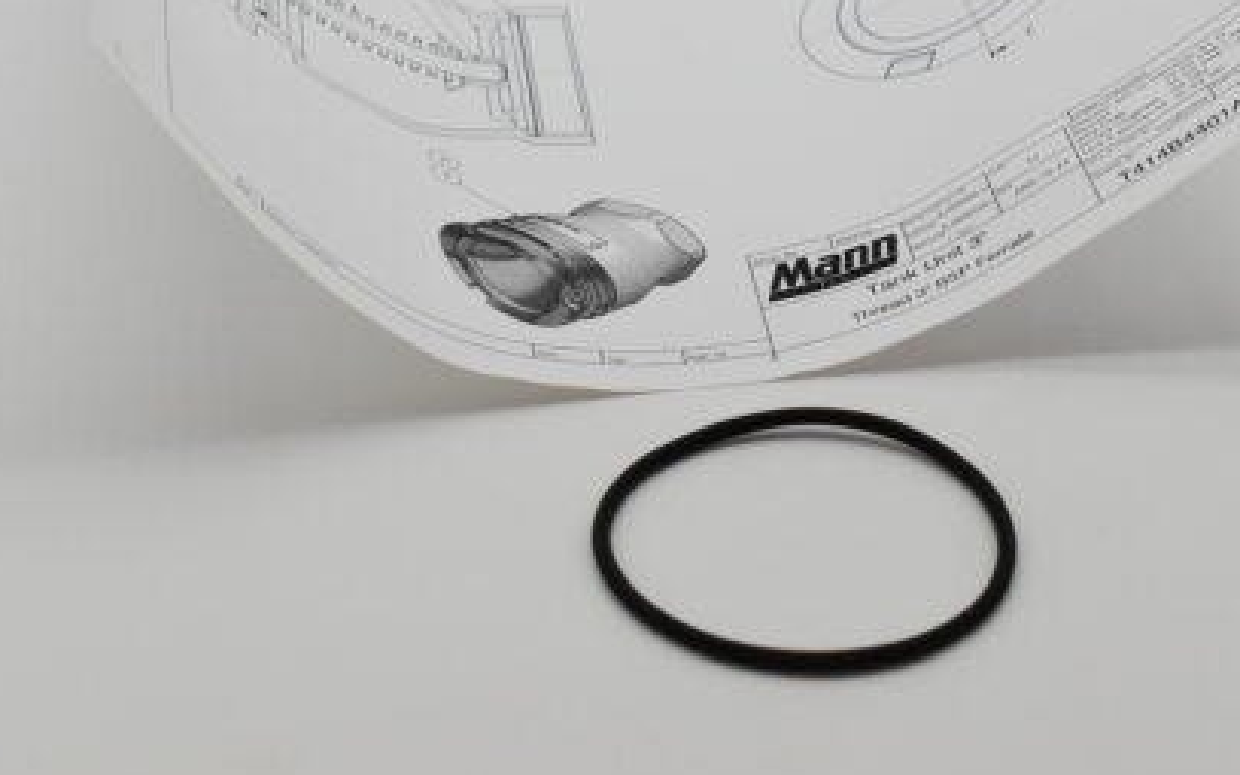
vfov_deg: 16.0
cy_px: 185
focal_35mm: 81
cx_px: 769
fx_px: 2737
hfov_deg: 25.5
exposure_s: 1/2500
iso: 1600
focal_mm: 36
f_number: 8
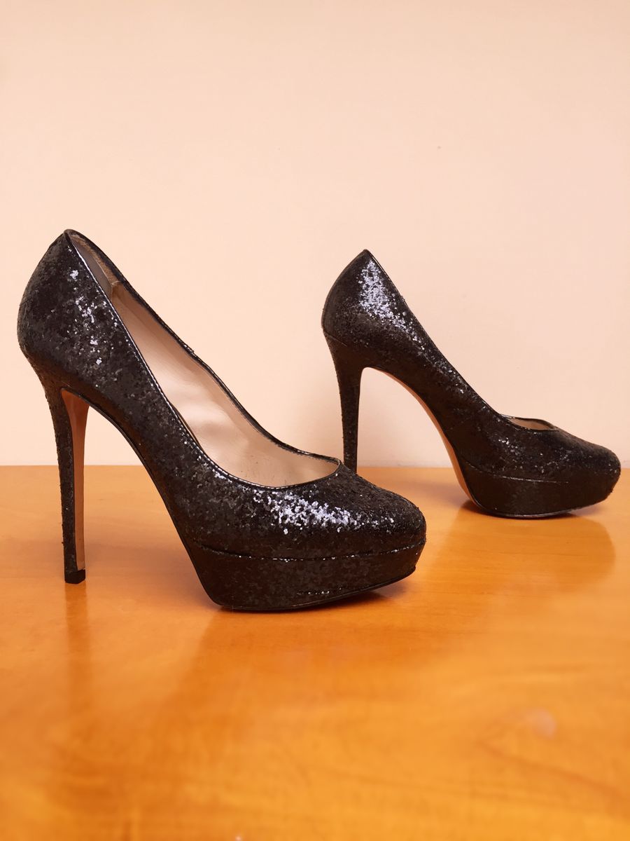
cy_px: 420
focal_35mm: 29
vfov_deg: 61.7
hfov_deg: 48.2
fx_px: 704
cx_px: 315
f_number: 2.2
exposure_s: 1/30
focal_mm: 4.15
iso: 32
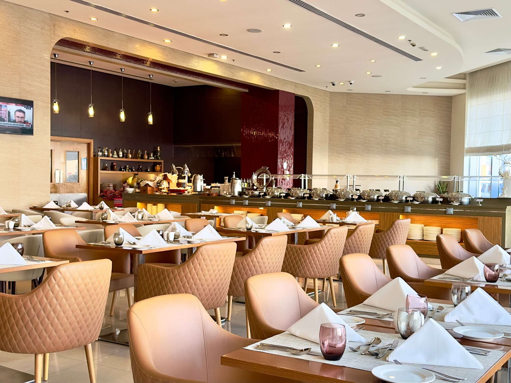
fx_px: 650
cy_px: 192
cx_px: 256
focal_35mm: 44
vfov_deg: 32.9
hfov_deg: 42.9
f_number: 1.78
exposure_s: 1/50
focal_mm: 6.86
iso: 64
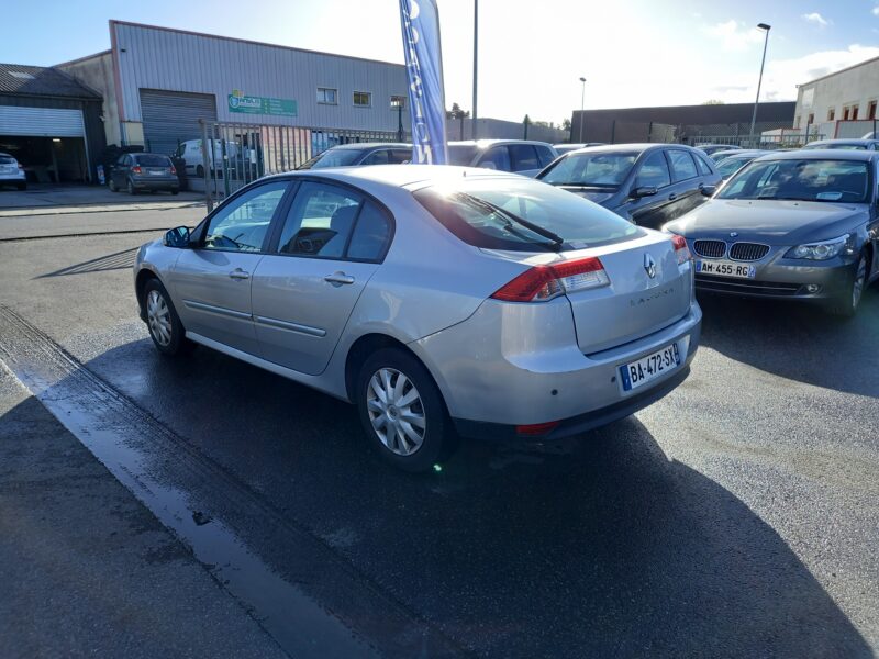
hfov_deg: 69.4
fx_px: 635
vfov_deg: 54.9
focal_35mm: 25
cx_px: 440
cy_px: 330
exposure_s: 1/214
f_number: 2
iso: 25
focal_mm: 4.6
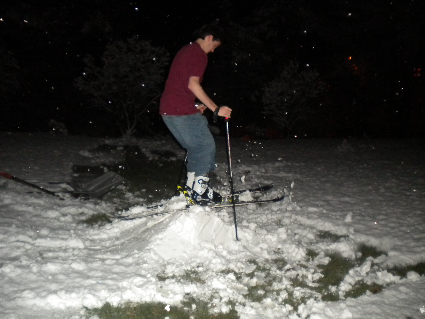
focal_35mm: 35
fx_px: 430
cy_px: 160
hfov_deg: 52.6
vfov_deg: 40.7
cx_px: 212
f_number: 3.1
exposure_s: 1/30
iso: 400
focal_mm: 6.3
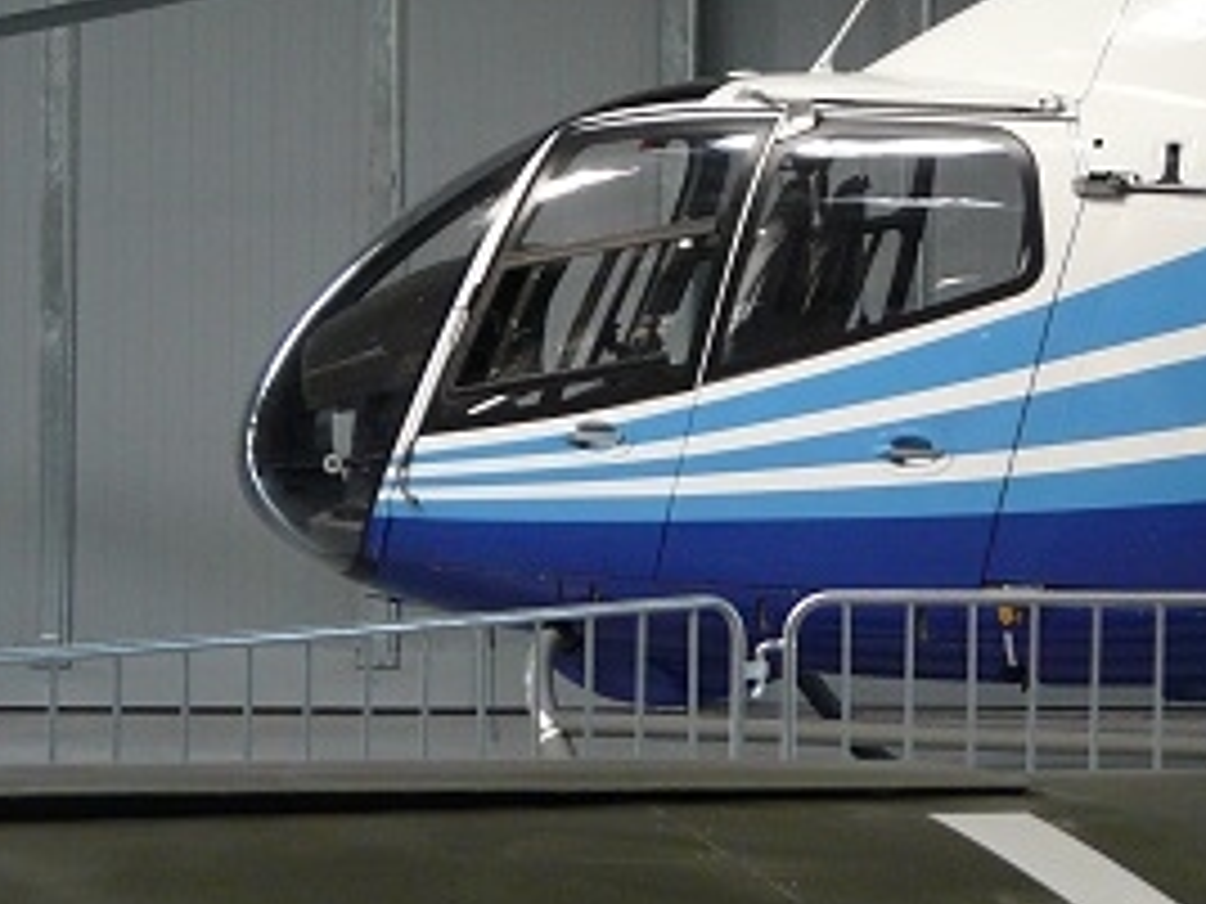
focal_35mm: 117
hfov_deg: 16.3
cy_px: 193
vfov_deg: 12.6
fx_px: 4076
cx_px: 1377
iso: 200
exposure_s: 1/30
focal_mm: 8.1
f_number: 3.2
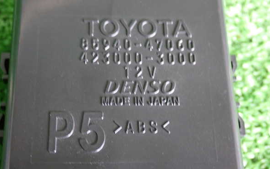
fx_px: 397
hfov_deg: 37.5
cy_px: 92
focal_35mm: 54
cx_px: 133
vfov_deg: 24.0
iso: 800
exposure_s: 1/15
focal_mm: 9.01
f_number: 3.2
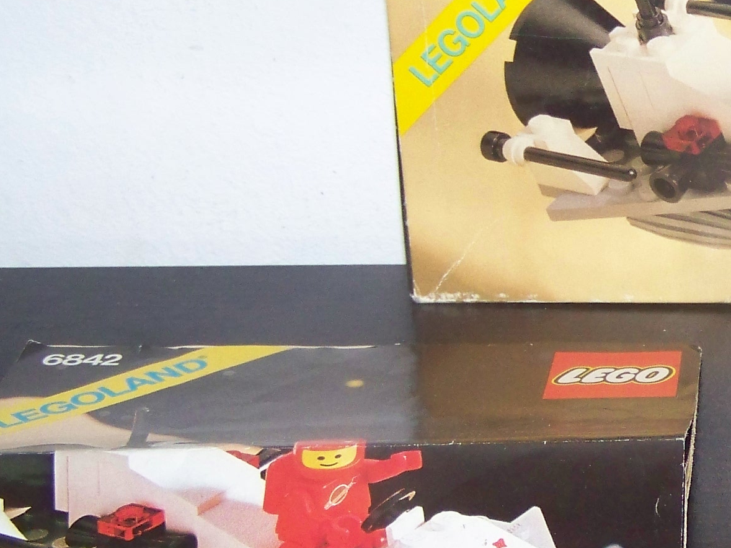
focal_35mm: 99
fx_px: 2090
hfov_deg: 19.0
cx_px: 800
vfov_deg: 14.9
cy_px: 338
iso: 200
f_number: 2.8
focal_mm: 6.3
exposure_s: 1/30
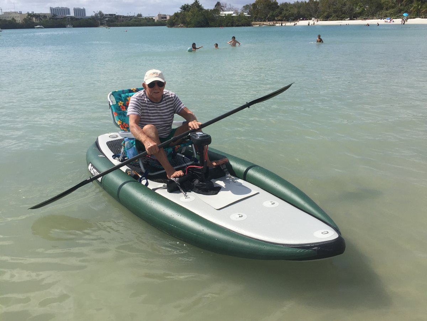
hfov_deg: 61.7
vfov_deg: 48.2
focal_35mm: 29
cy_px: 160
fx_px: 358
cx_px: 214
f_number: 2.2
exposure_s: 1/3597
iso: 32
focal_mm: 4.15
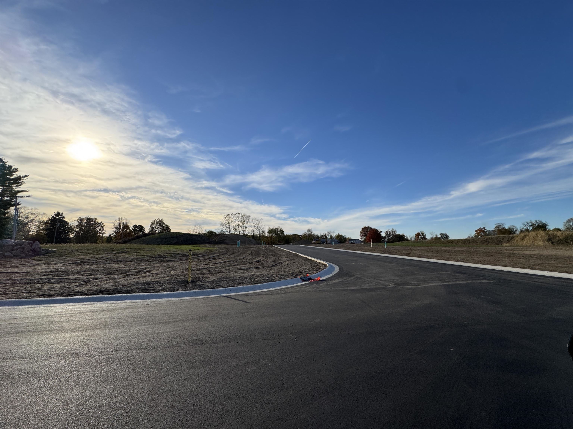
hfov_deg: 102.1
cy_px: 214
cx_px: 286
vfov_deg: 85.7
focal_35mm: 14
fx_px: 232
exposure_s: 1/3247
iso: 50
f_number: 2.2
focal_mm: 2.22
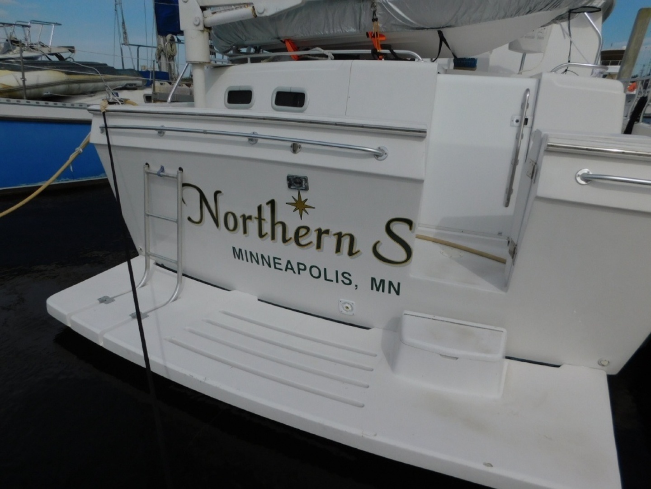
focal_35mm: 23
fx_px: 433
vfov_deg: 58.9
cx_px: 326
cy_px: 244
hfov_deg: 73.9
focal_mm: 4
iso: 125
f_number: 6
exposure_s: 1/1250
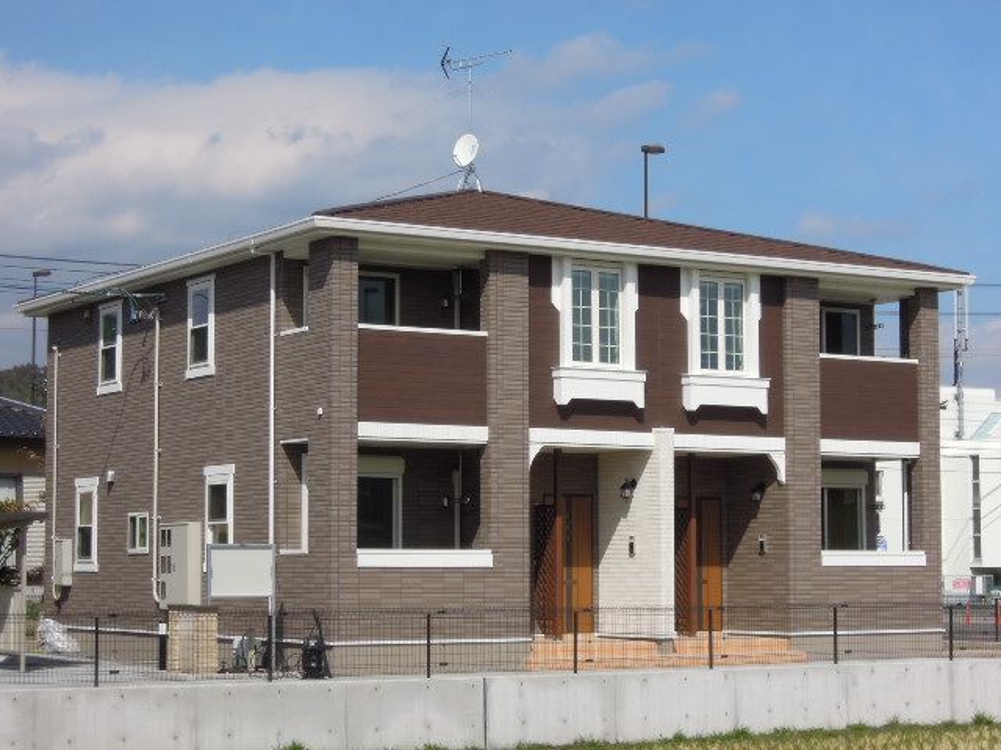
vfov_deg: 19.1
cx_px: 500
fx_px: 2227
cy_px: 375
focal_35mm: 77
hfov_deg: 25.3
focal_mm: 13.8
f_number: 5.3
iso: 160
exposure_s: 1/1250
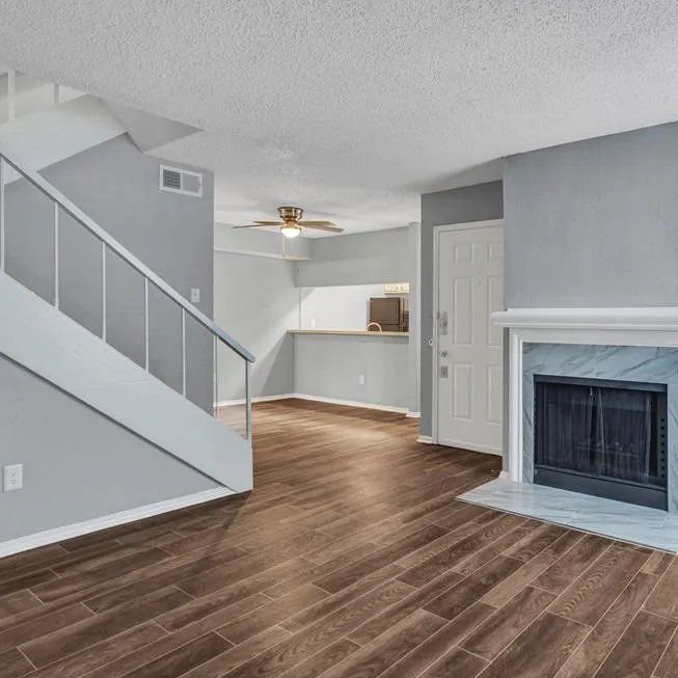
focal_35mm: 24
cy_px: 333
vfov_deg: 65.0
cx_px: 424
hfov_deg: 64.1
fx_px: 532
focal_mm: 18
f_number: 7.1
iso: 320
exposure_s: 1/8
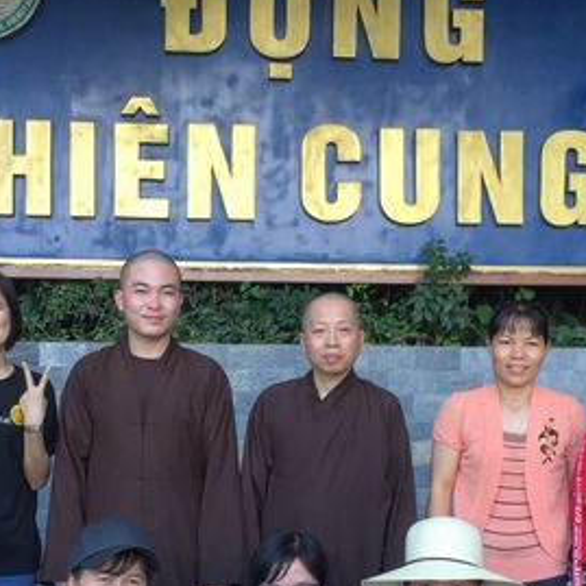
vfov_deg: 27.4
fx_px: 1187
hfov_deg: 27.7
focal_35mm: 62
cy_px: 431
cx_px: 270
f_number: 2.2
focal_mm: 4.15
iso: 40
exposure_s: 1/100
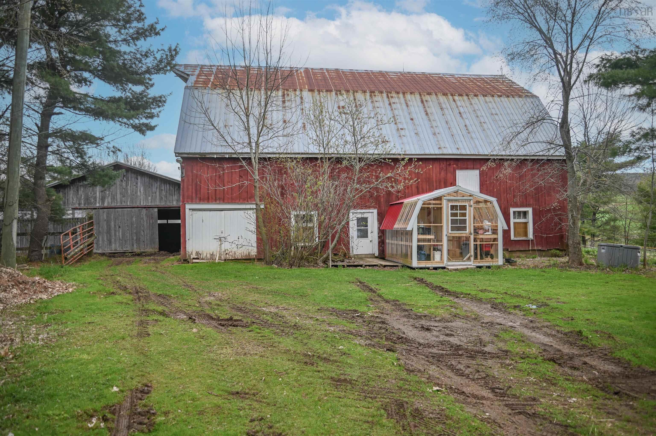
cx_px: 328
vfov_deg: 53.1
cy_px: 218
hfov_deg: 73.8
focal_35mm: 24
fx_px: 437
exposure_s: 1/320
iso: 100
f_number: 6.3
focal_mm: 24
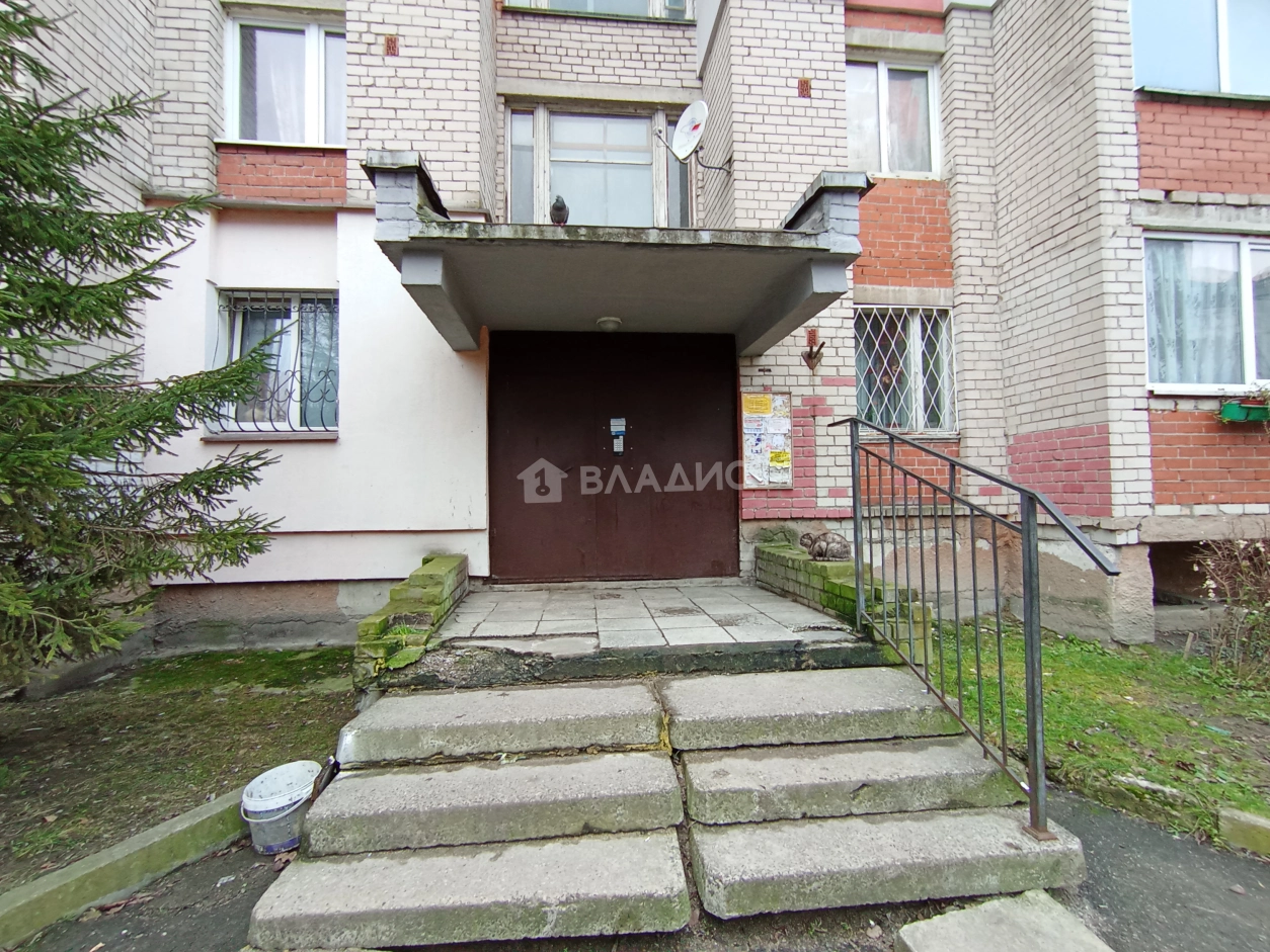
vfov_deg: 78.1
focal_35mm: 16
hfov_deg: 94.5
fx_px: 587
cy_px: 476
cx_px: 635
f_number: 2.2
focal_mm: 1.65
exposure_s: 1/50
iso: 103
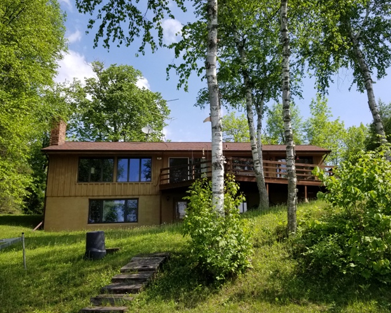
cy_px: 153
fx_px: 382
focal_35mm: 33
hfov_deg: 54.1
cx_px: 212
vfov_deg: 44.5
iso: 50
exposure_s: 1/1740
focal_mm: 4.3
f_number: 1.7
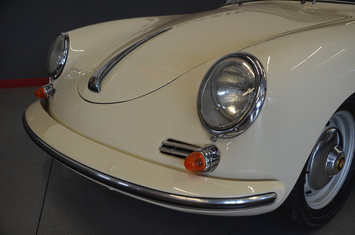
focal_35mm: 33
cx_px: 178
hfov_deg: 57.3
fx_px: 325
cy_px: 118
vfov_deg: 39.8
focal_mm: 22
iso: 800
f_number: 3.8
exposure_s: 1/50
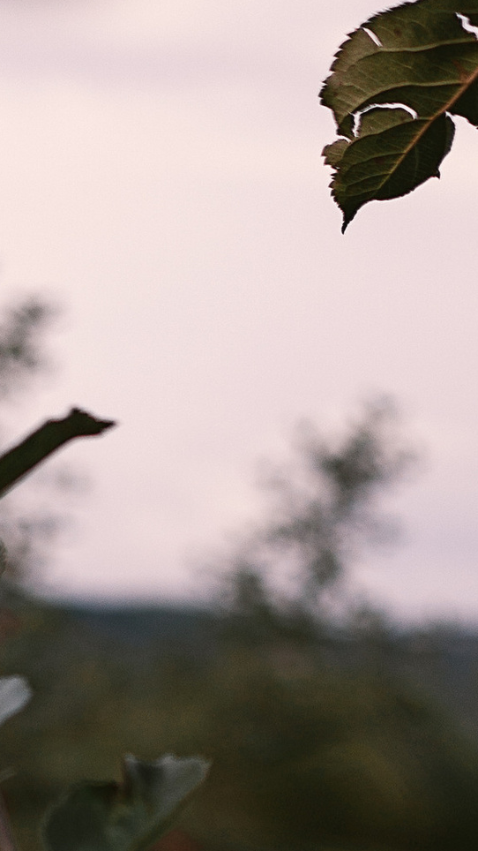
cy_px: 1472
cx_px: -232
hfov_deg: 8.1
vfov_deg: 13.4
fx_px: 3291
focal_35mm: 146
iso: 100
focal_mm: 35
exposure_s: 1/2500
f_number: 1.4
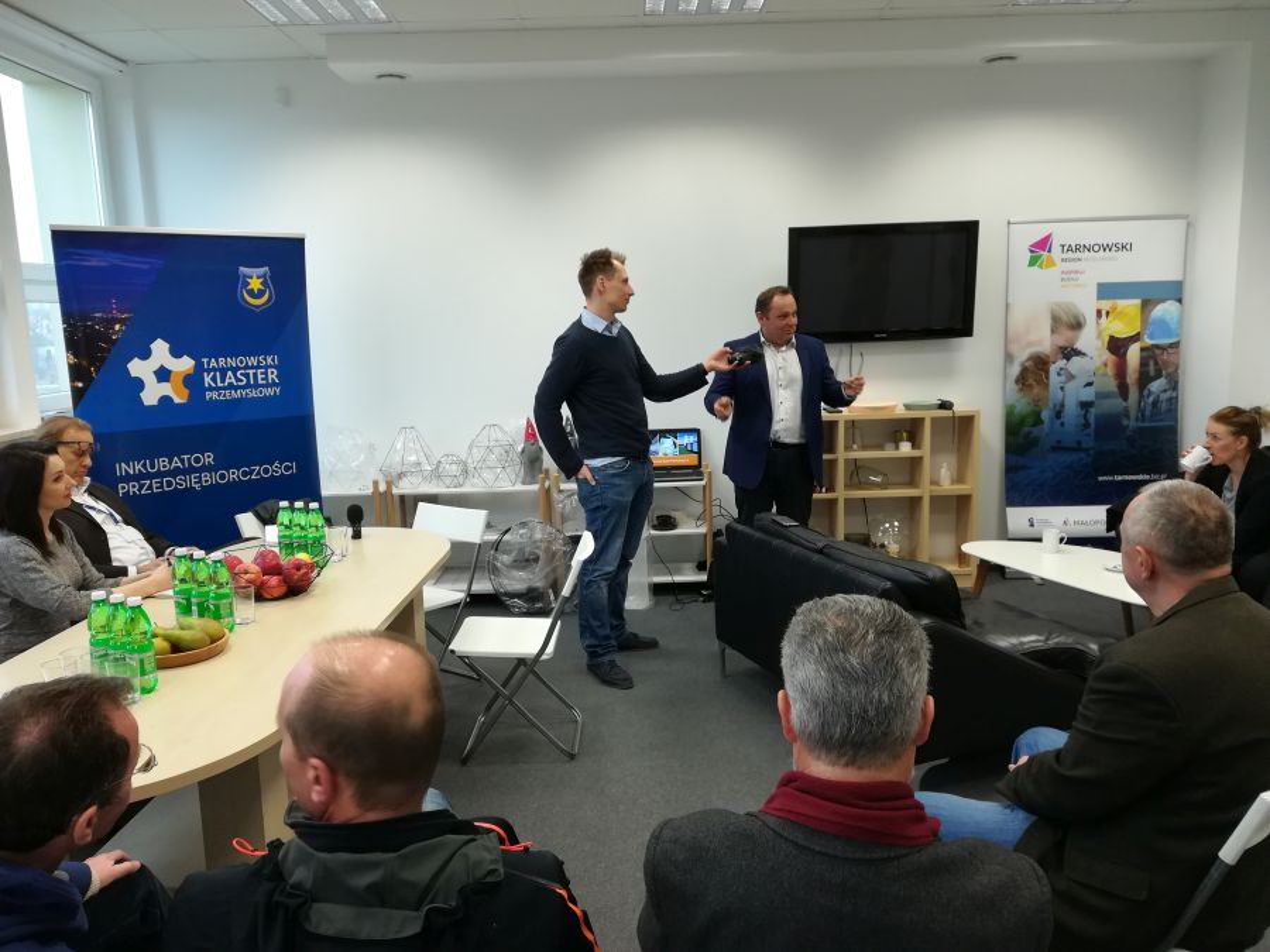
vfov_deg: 53.1
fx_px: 954
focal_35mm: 26
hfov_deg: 67.3
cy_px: 476
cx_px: 635
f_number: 2.2
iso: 125
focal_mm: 3.83
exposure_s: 1/33.3
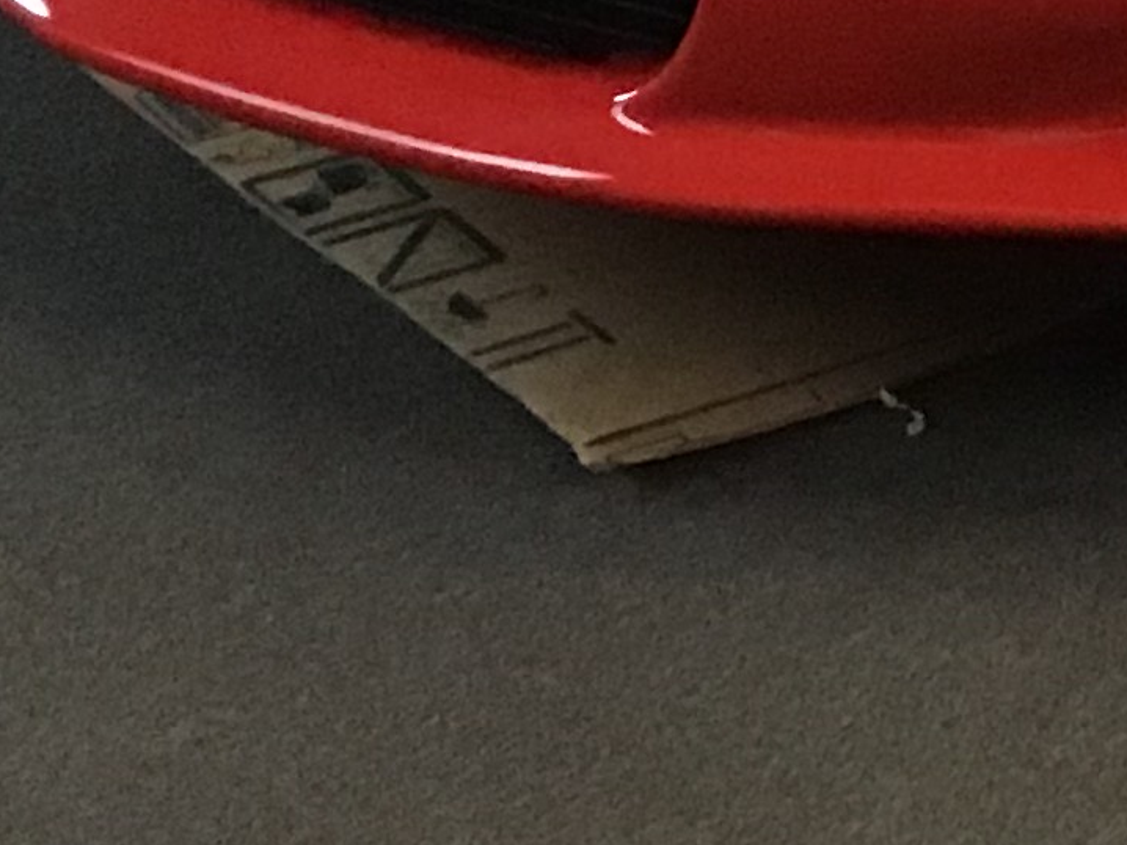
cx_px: 2053
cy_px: -517
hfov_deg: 12.7
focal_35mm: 141
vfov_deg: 10.1
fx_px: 4589
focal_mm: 3.3
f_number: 2.4
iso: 200
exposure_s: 1/30
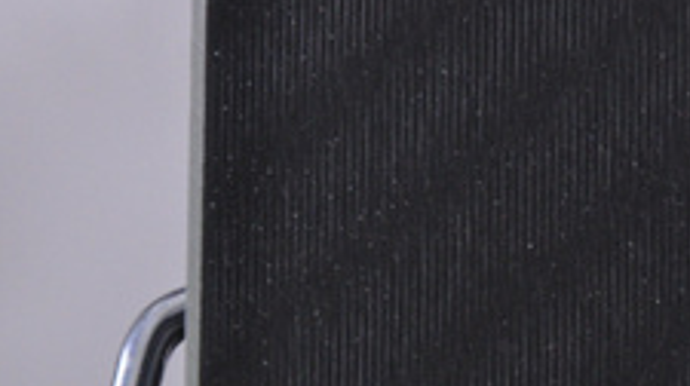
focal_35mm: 330
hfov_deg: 6.5
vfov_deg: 3.7
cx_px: 589
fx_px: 6032
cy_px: 305
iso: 3200
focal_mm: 105
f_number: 9.5
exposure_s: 1/125
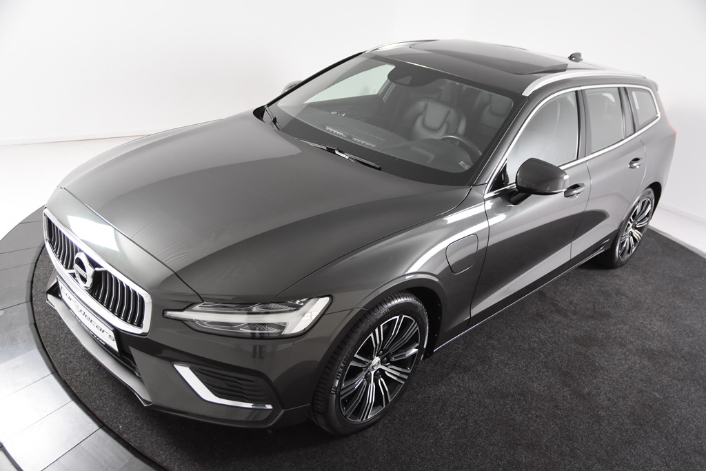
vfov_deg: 40.0
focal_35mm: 33
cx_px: 353
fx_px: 647
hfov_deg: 57.2
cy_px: 236
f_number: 3.5
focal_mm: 22
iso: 1600
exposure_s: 1/50
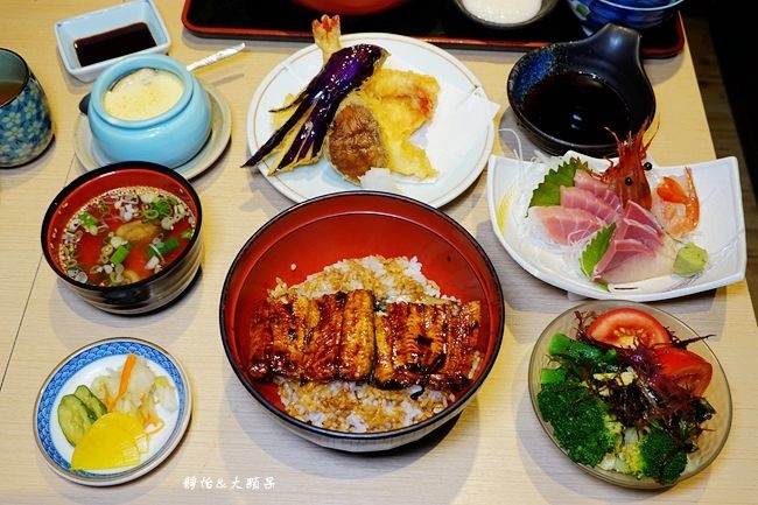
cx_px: 379
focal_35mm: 40
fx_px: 842
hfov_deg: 48.5
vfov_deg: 33.4
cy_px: 252
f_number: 3.5
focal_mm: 14.69
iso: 320
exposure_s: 1/40
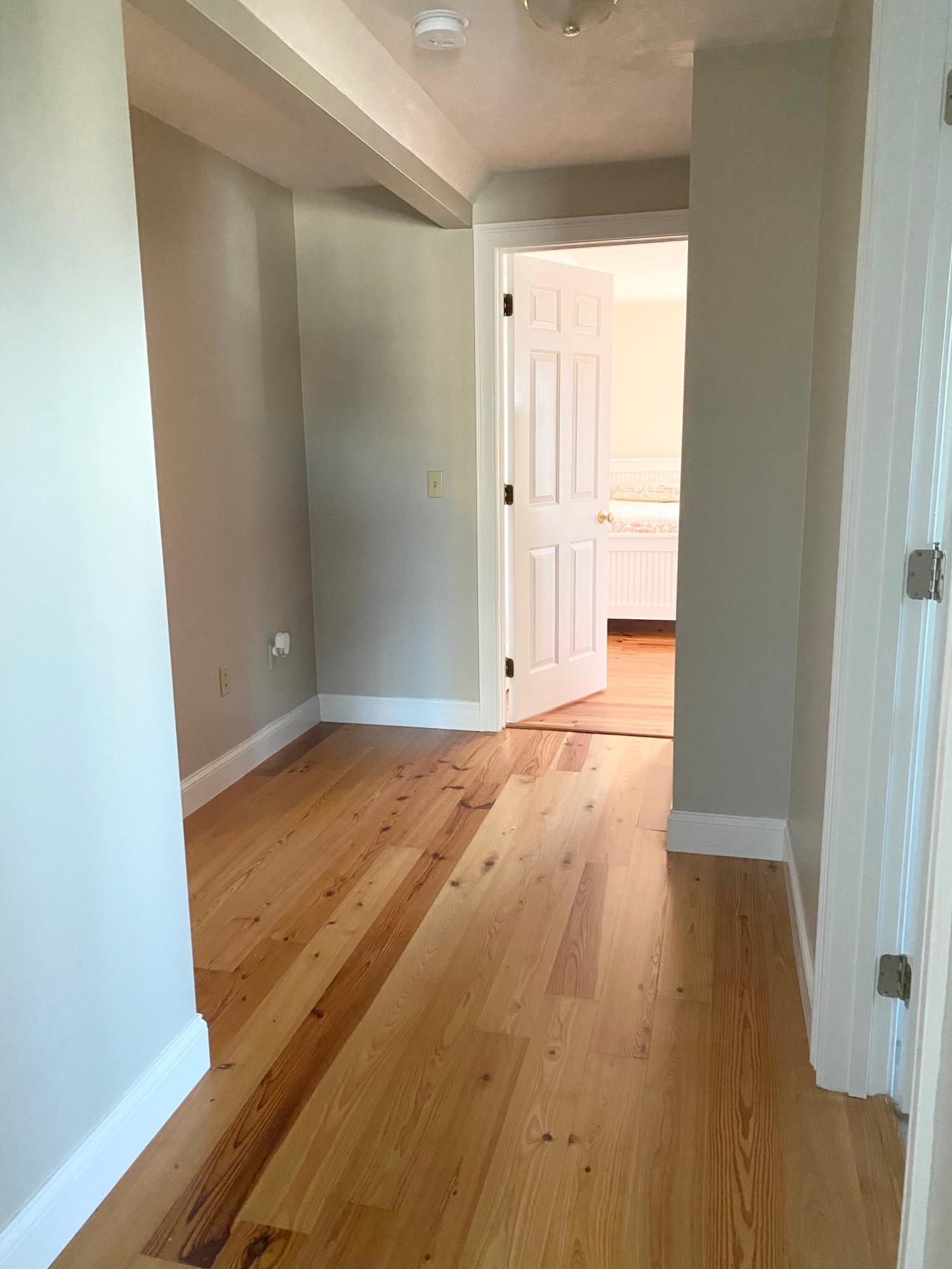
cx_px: 476
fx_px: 953
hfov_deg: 53.1
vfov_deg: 67.3
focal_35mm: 26
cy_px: 634
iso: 640
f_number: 1.8
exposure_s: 1/36
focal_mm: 4.25
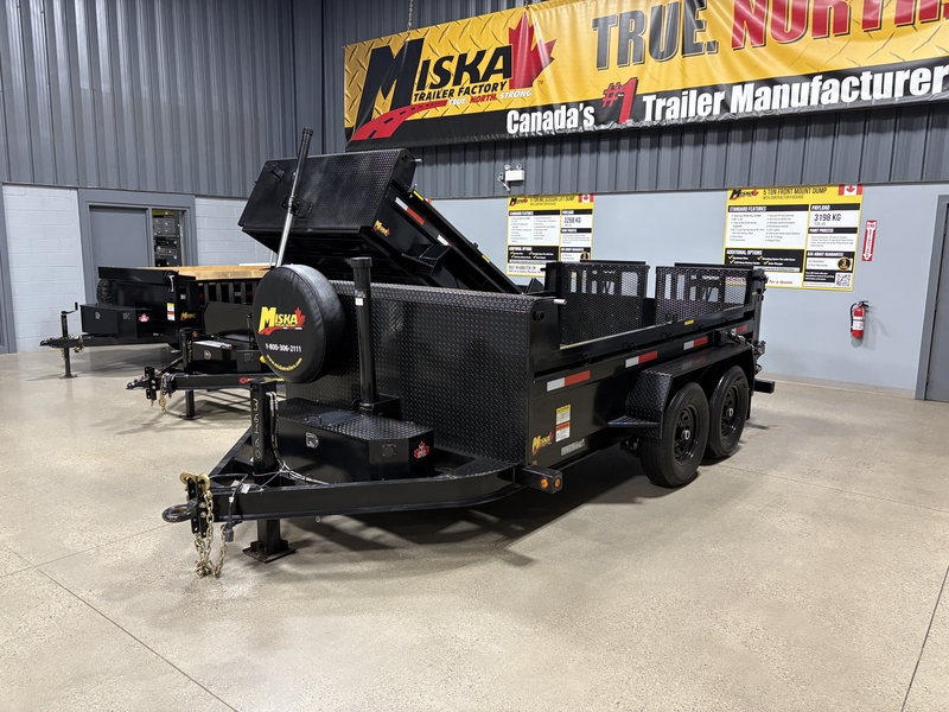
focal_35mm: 26
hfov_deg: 67.3
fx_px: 713
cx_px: 474
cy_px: 356
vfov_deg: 53.1
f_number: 1.6
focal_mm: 5.96
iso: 200
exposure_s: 1/60
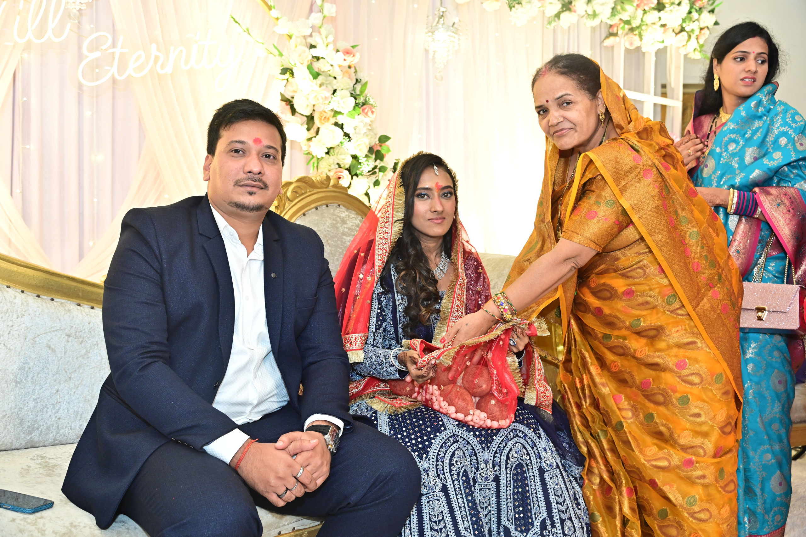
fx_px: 784
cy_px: 268
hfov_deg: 54.4
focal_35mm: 35
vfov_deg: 37.9
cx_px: 403
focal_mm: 35
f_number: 4.5
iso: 1250
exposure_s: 1/200
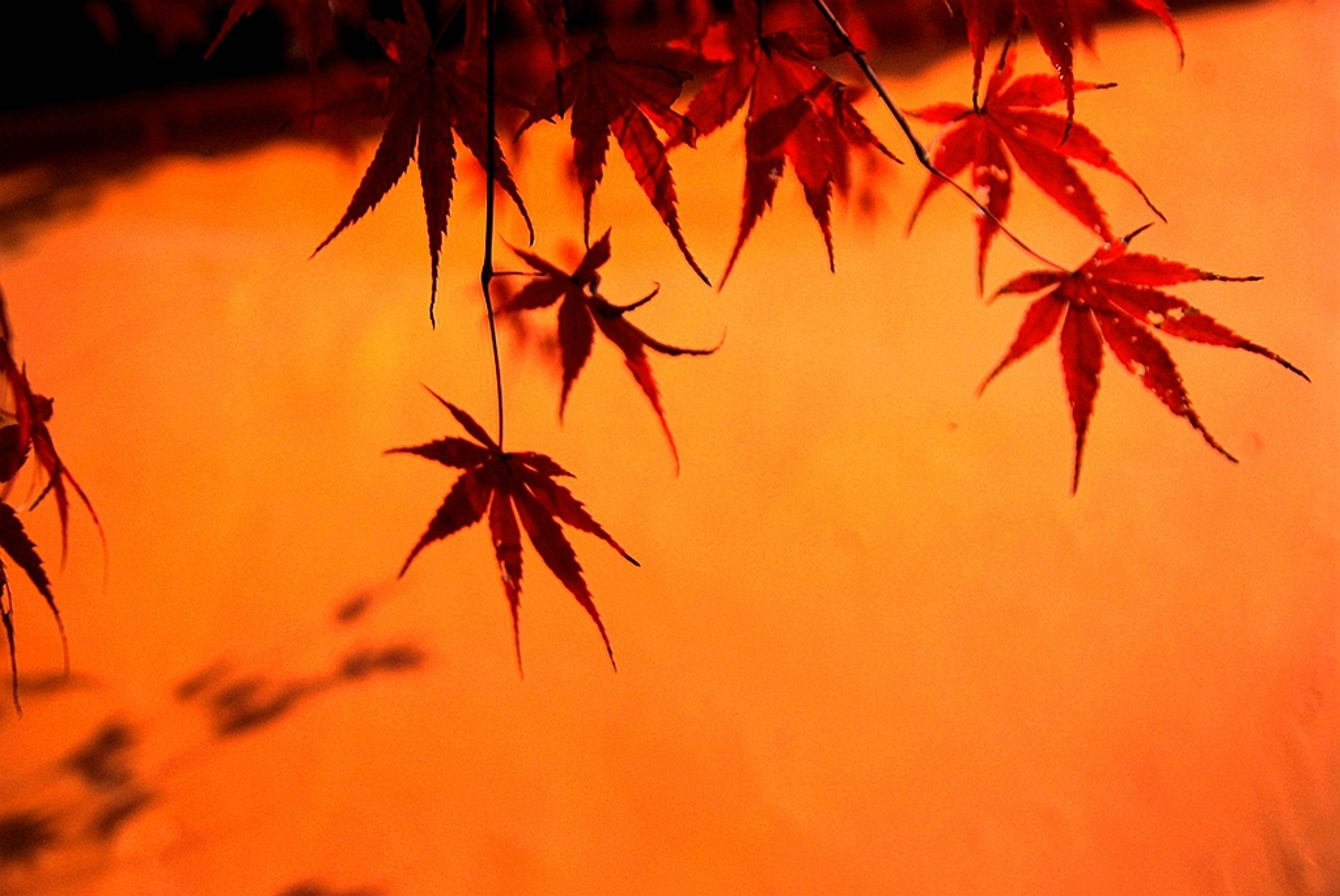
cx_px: 670
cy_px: 448
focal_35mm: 48
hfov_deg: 41.1
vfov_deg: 28.1
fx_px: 1788
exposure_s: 1/6400
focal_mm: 32
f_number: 2.8
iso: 200
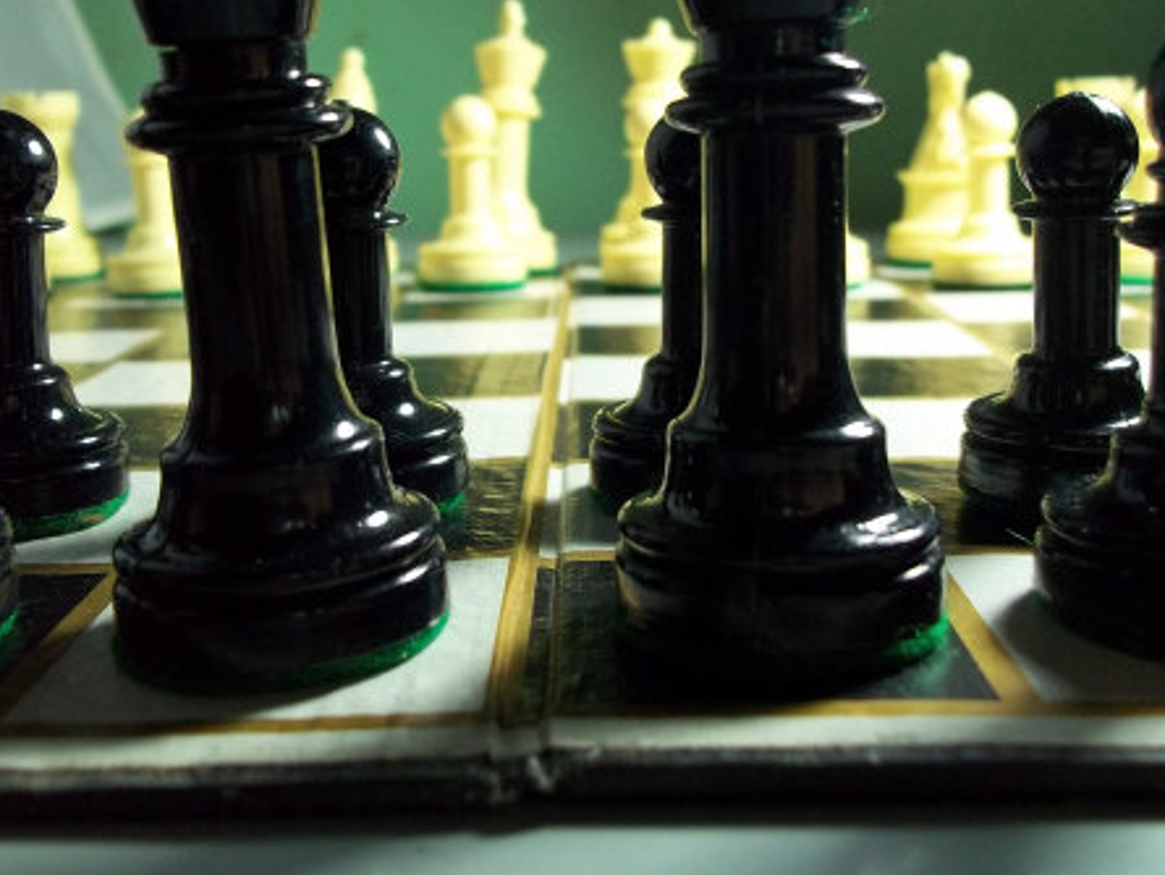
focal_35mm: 44
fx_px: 1481
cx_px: 589
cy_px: 337
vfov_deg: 32.8
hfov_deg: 42.9
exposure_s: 1/30
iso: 160
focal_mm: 5.7
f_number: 2.9
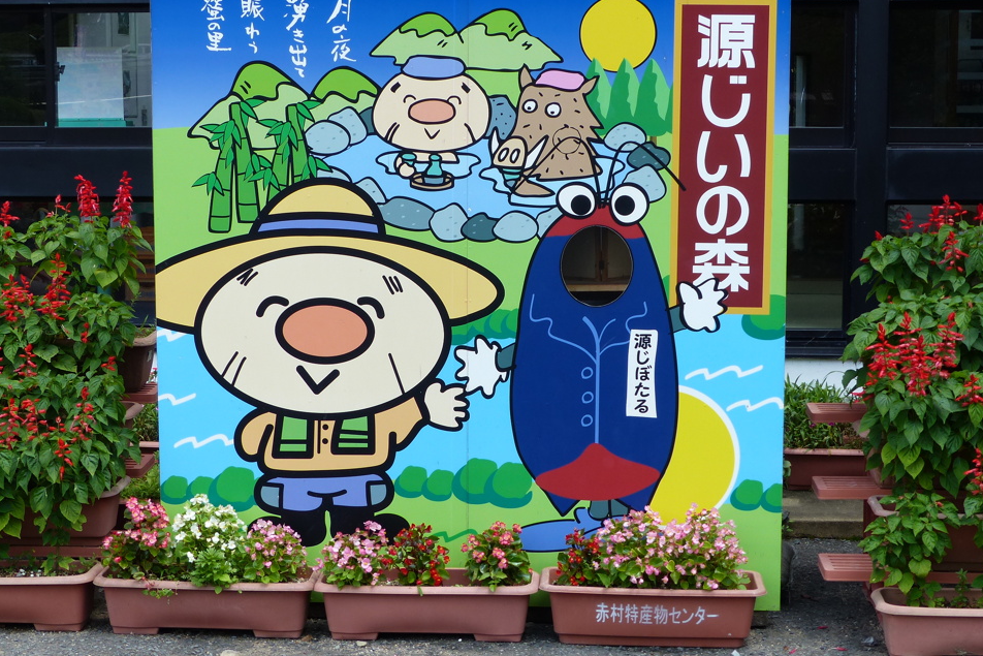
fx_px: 1802
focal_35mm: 66
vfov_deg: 20.6
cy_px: 294
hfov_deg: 30.5
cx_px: 510
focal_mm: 10.5
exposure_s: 1/320
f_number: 4
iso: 100
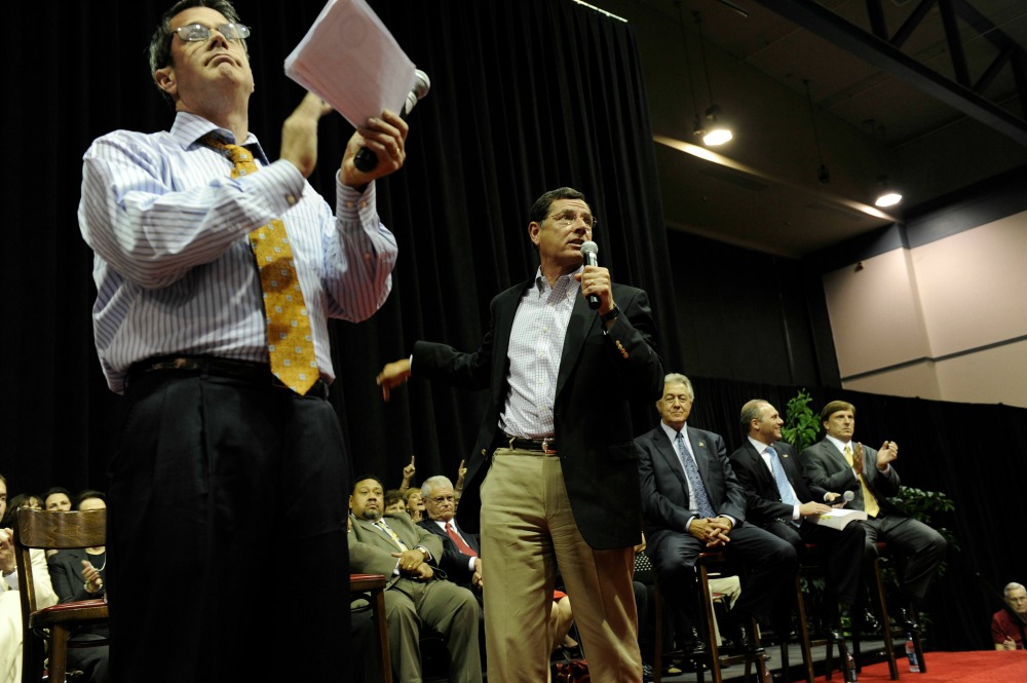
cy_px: 342
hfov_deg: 54.5
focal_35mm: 35
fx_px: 998
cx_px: 514
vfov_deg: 37.8
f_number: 4.5
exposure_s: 1/125
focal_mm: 35
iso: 1250
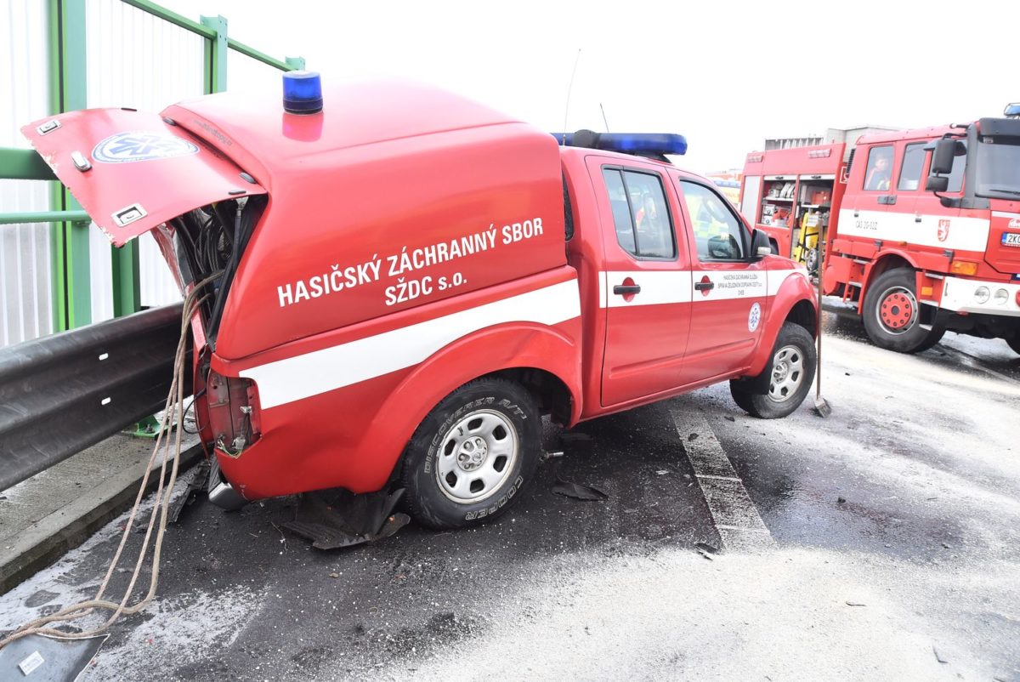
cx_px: 510
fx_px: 723
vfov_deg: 50.5
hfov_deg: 70.4
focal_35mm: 26
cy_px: 341
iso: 400
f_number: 5
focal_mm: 17
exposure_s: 1/100
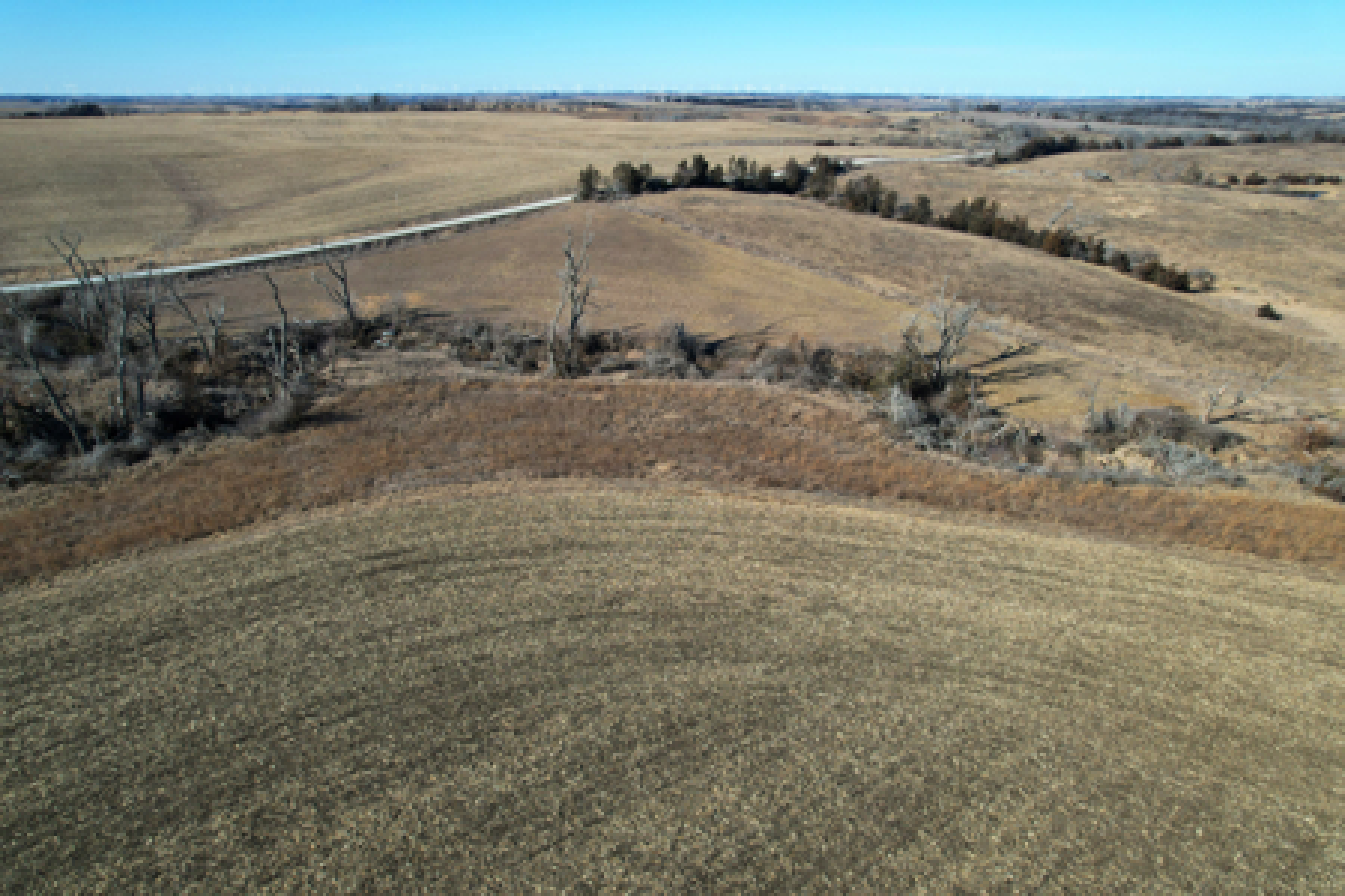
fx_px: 822
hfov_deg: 78.6
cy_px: 448
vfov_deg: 57.2
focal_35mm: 22
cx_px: 672
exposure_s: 1/1500
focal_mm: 8.38
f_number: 2.8
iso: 110
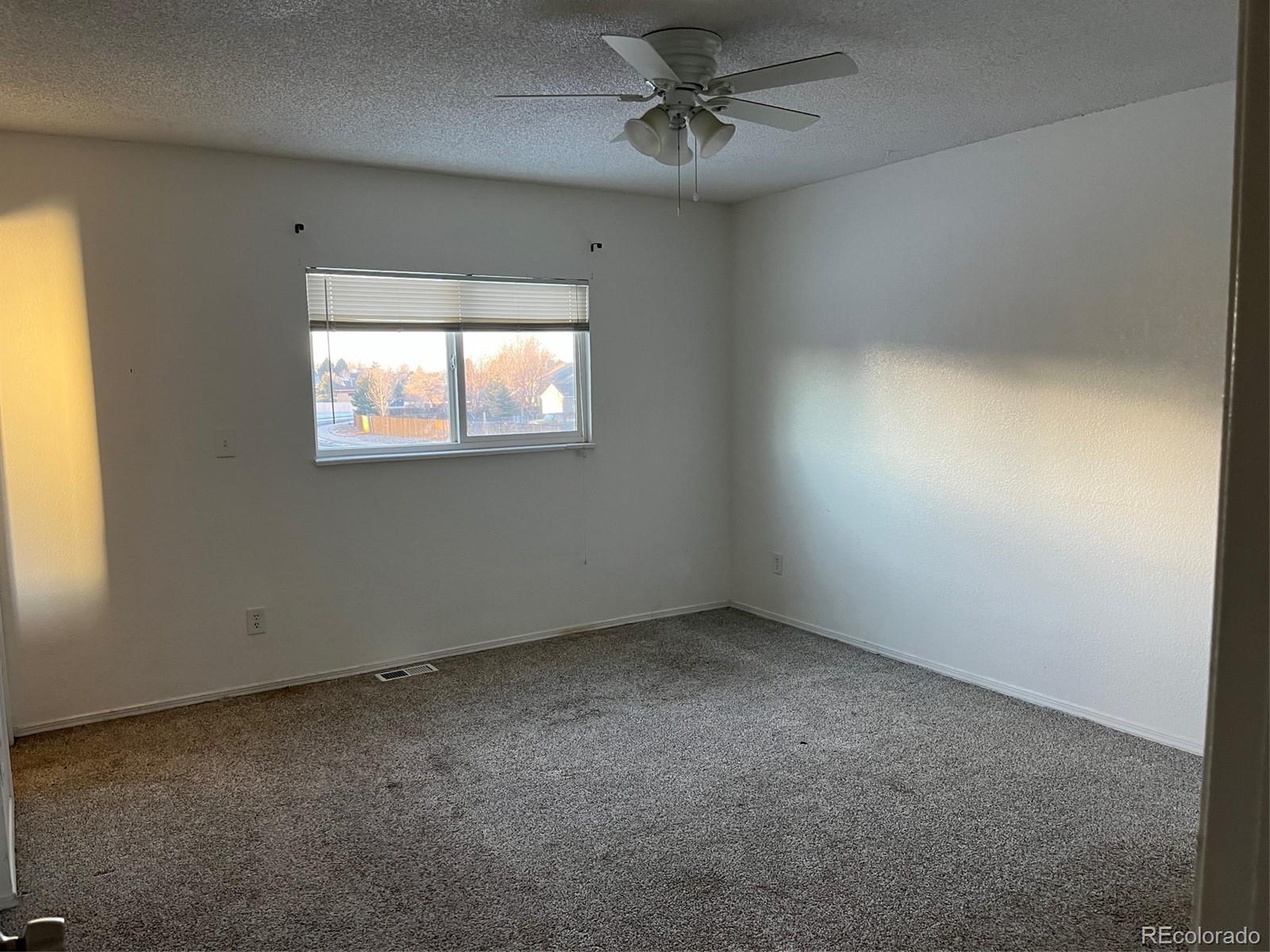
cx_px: 635
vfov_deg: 53.1
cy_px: 476
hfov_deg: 67.3
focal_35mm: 26
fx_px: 954
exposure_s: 1/60
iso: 100
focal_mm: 5.1
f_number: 1.6
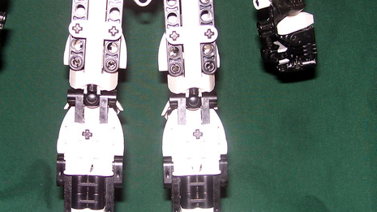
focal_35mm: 54
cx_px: 141
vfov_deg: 22.2
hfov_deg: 38.3
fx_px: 540
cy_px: 107
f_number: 2.7
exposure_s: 1/60
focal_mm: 6
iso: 80
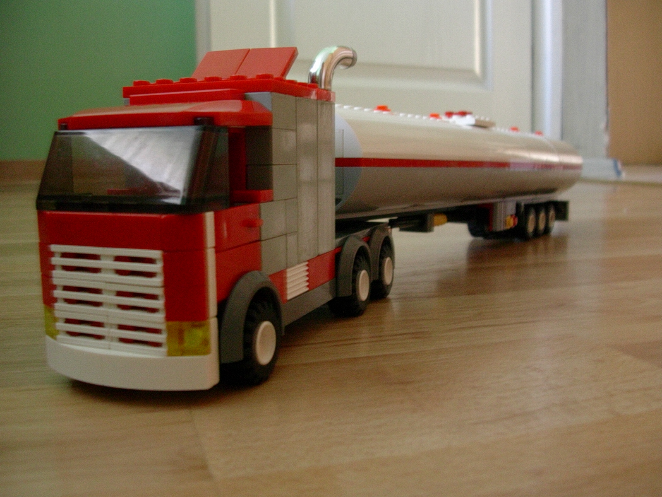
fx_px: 708
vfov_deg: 38.7
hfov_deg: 50.1
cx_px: 331
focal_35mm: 37
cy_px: 248
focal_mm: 5.6
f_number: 2.7
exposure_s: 1/3.8
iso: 100
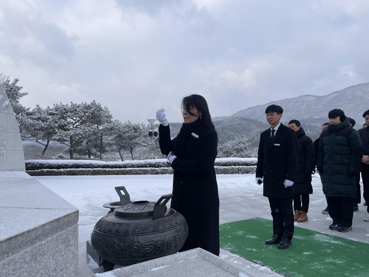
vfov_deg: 53.1
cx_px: 184
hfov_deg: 67.3
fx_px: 277
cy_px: 138
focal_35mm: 26
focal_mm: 4.2
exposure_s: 1/1511
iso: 32
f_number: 1.6
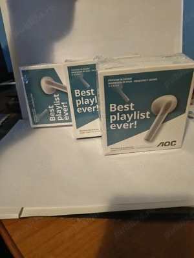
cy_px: 129
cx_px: 97
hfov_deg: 56.8
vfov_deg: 71.6
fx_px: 179
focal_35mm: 24
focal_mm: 5.56
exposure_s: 1/33.3
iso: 1758
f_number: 1.8
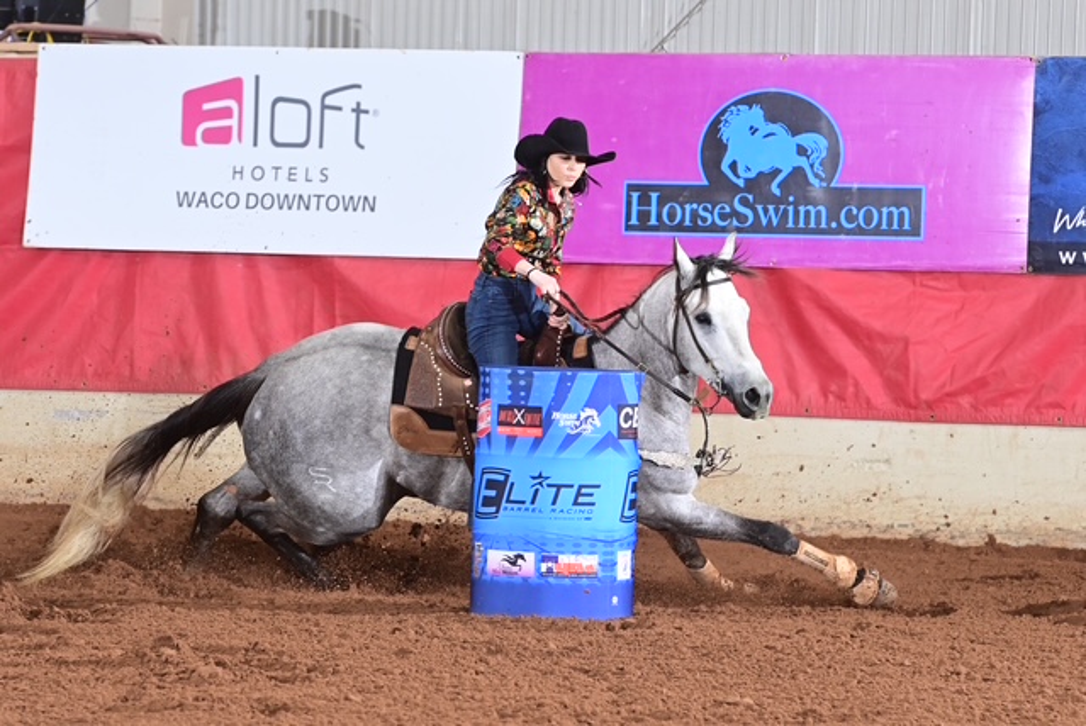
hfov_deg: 6.9
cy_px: 363
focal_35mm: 300
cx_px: 543
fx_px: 9058
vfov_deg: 4.6
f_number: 8
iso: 2500
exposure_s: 1/250
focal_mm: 200
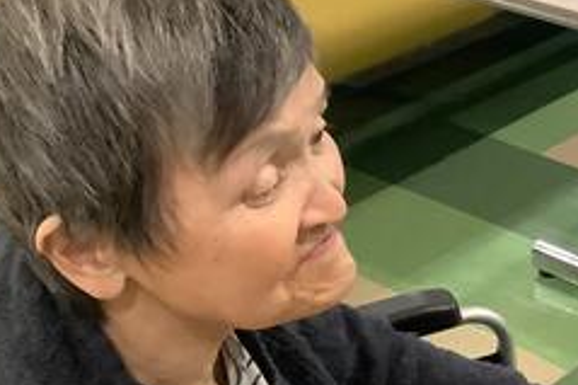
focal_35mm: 81
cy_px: 225
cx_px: 653
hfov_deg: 23.4
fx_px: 1300
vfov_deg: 16.8
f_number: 2.4
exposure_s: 1/50
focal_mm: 3.3
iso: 320
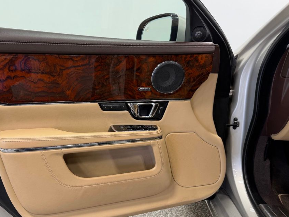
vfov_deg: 48.2
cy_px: 103
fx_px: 242
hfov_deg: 61.2
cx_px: 118
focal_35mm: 29
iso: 64
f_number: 1.78
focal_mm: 6.76
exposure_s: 1/120
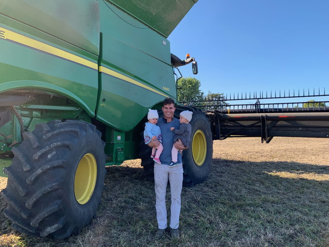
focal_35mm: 26
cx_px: 164
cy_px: 124
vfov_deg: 53.1
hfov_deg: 67.3
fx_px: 247
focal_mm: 4.25
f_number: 1.8
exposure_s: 1/706
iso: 25
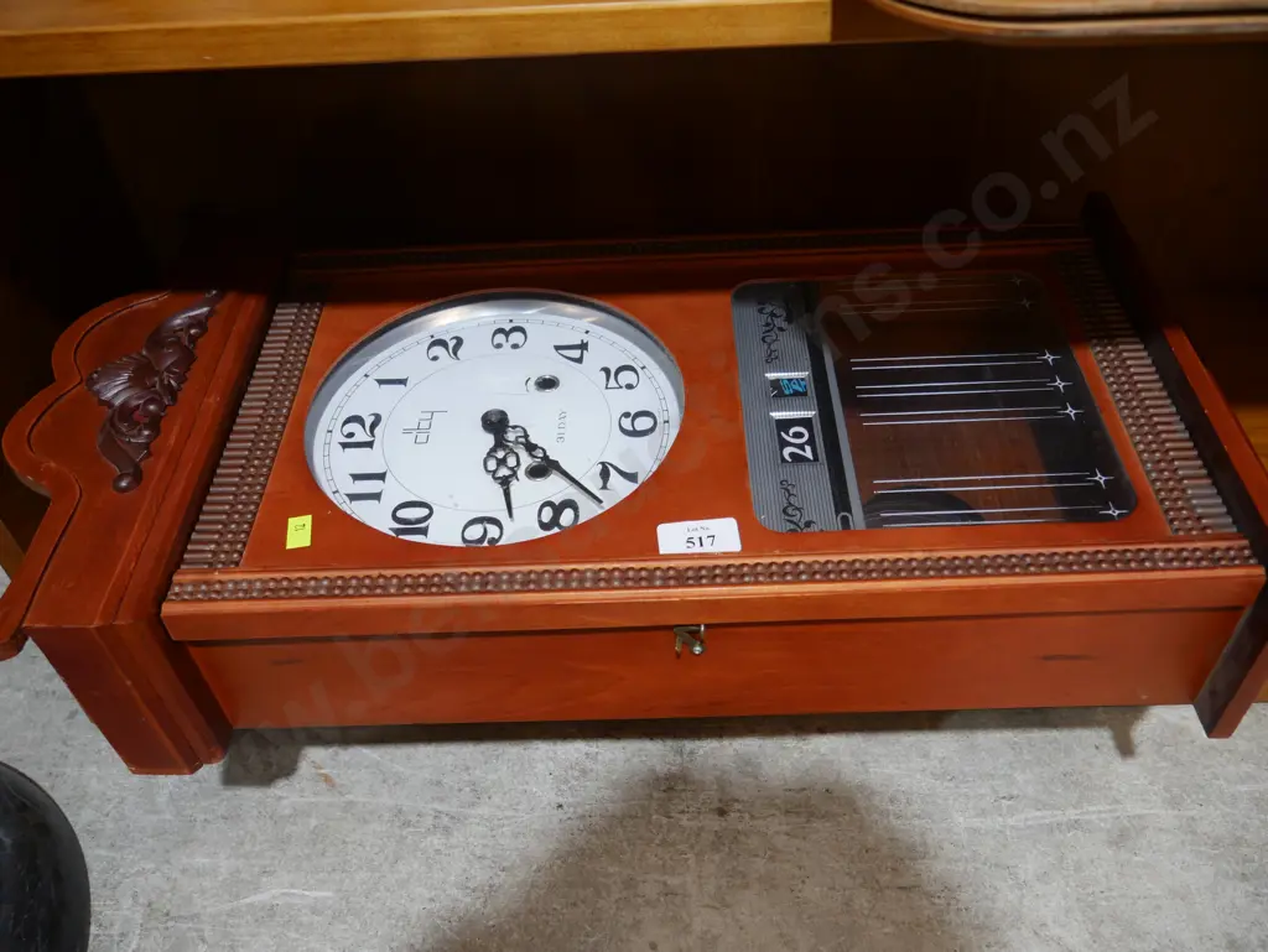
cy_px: 476
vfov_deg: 49.8
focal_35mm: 28
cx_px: 634
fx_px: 1026
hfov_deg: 63.4
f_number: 3.5
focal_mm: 14
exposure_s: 1/60
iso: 320
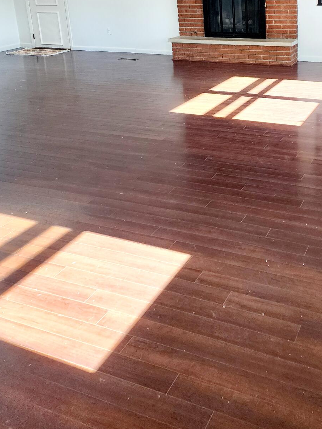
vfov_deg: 46.7
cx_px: 256
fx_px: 471
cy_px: 95
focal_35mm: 38
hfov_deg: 36.5
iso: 160
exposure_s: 1/182
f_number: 1.8
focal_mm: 6.4
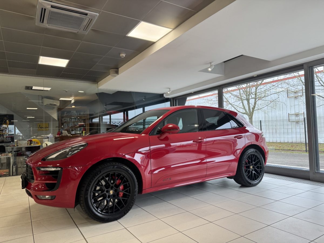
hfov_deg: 71.6
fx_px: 225
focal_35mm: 24
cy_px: 122
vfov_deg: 56.8
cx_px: 162
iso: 100
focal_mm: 6.76
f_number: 1.78
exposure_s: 1/100
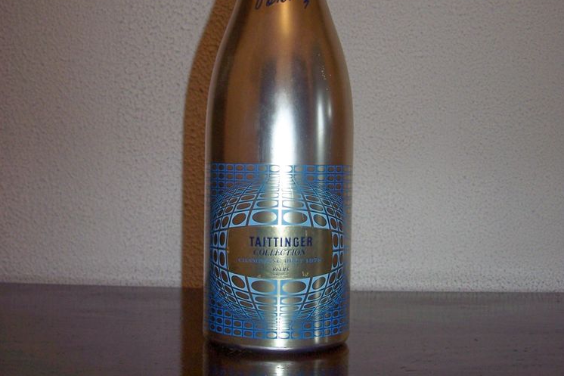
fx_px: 830
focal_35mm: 53
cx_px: 282
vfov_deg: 25.5
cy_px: 186
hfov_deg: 37.5
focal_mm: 6.3
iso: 80
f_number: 2.8
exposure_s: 1/60
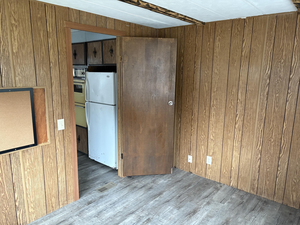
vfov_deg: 53.1
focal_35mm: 26
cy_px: 112
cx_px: 150
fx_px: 225
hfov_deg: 67.3
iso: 500
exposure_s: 1/50
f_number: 1.6
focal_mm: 5.96
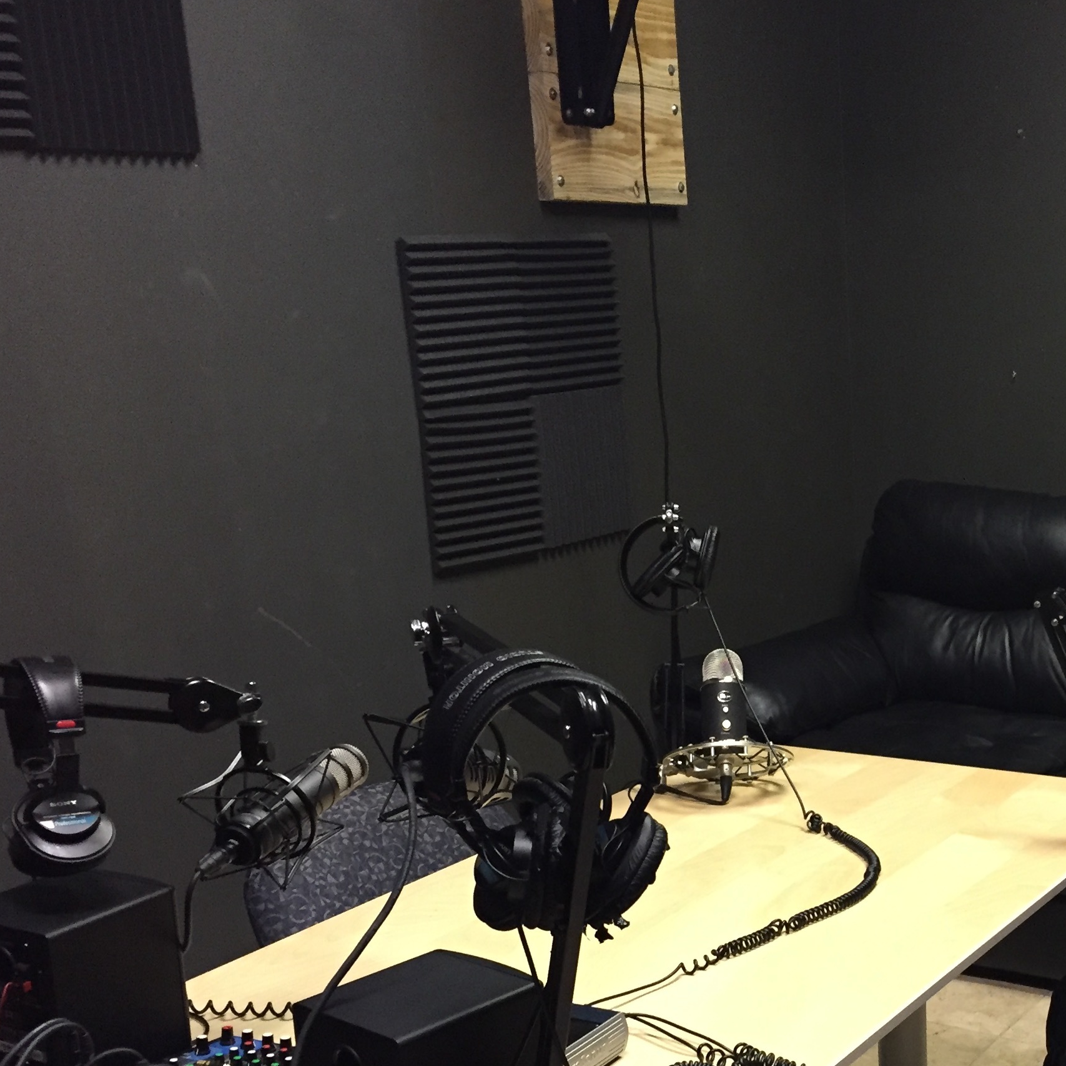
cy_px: 753
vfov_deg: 34.2
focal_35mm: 49
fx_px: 1707
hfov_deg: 33.1
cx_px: 937
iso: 250
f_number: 2.2
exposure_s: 1/24
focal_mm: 4.15
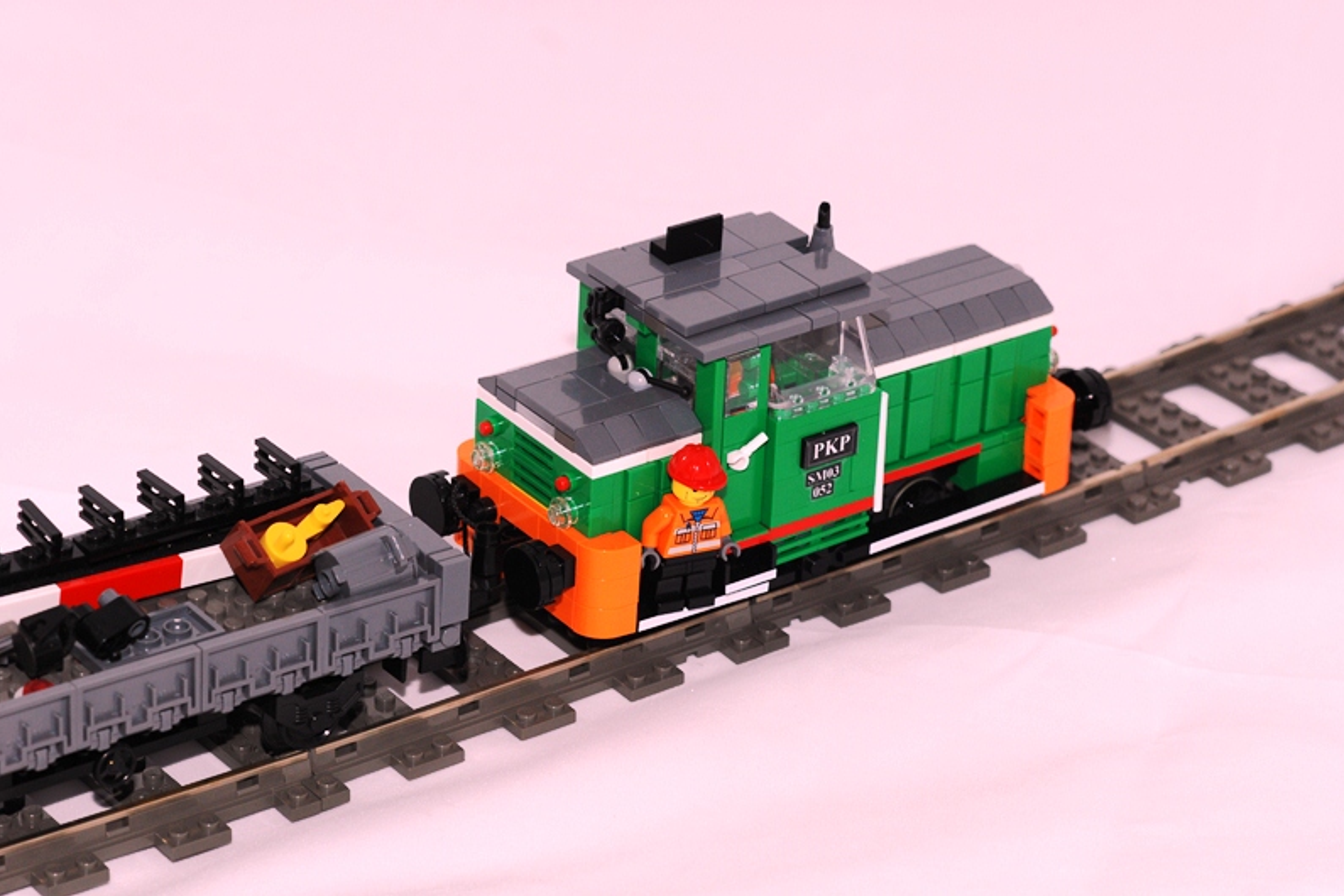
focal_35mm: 129
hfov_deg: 15.9
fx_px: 4797
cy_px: 450
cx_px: 669
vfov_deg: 10.7
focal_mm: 85
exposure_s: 1/90
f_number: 8
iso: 320
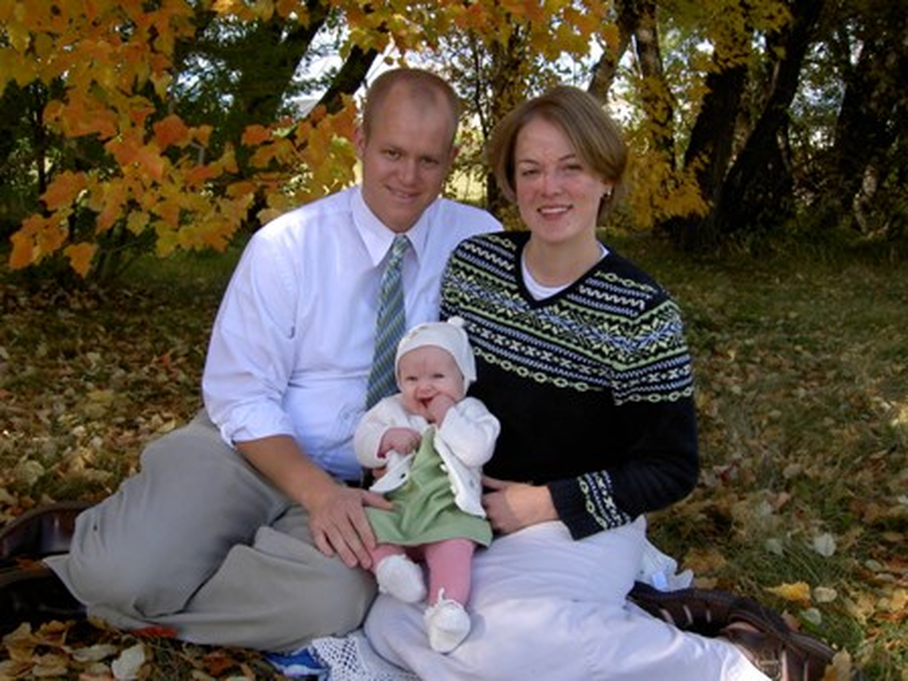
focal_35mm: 34
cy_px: 340
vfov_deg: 41.8
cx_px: 454
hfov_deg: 54.0
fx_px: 892
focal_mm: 5.6
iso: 50
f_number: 4.7
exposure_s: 1/125
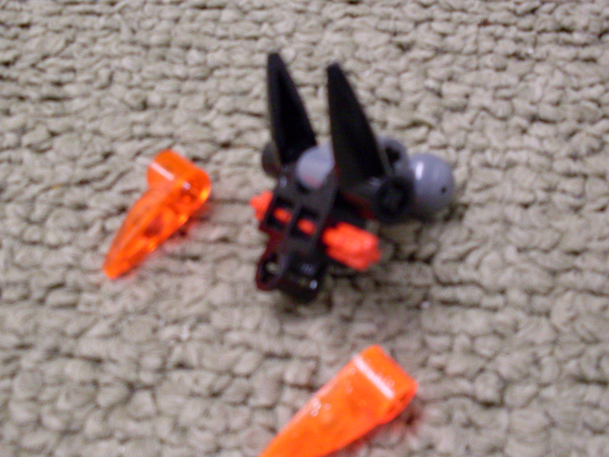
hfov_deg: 38.2
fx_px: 880
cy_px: 229
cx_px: 291
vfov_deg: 29.1
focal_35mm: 50
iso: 200
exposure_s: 1/10
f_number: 2.8
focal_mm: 6.3
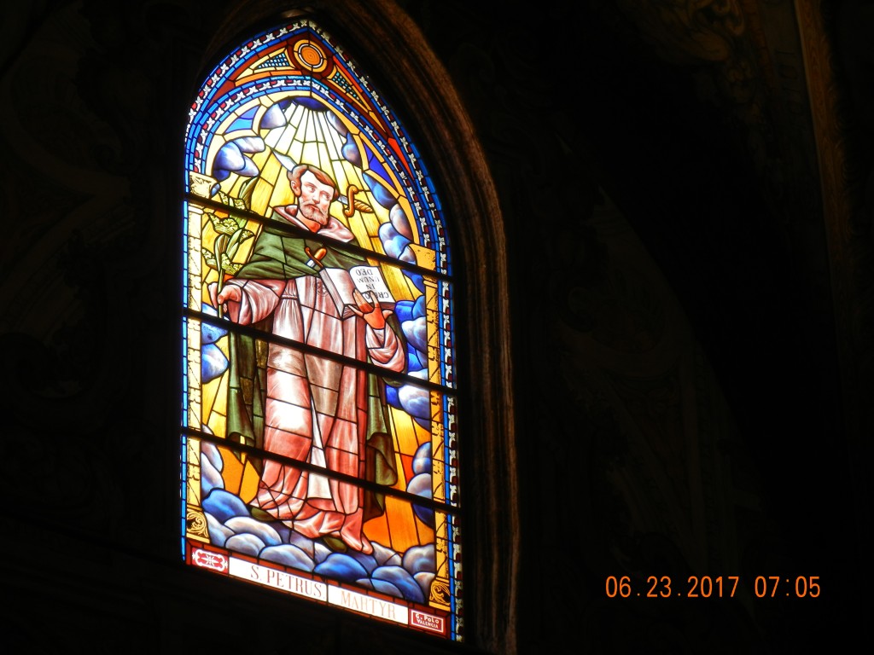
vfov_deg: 8.5
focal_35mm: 174
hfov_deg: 11.4
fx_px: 4393
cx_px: 437
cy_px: 328
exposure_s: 1/43.6
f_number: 4.6
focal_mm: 31.4
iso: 160
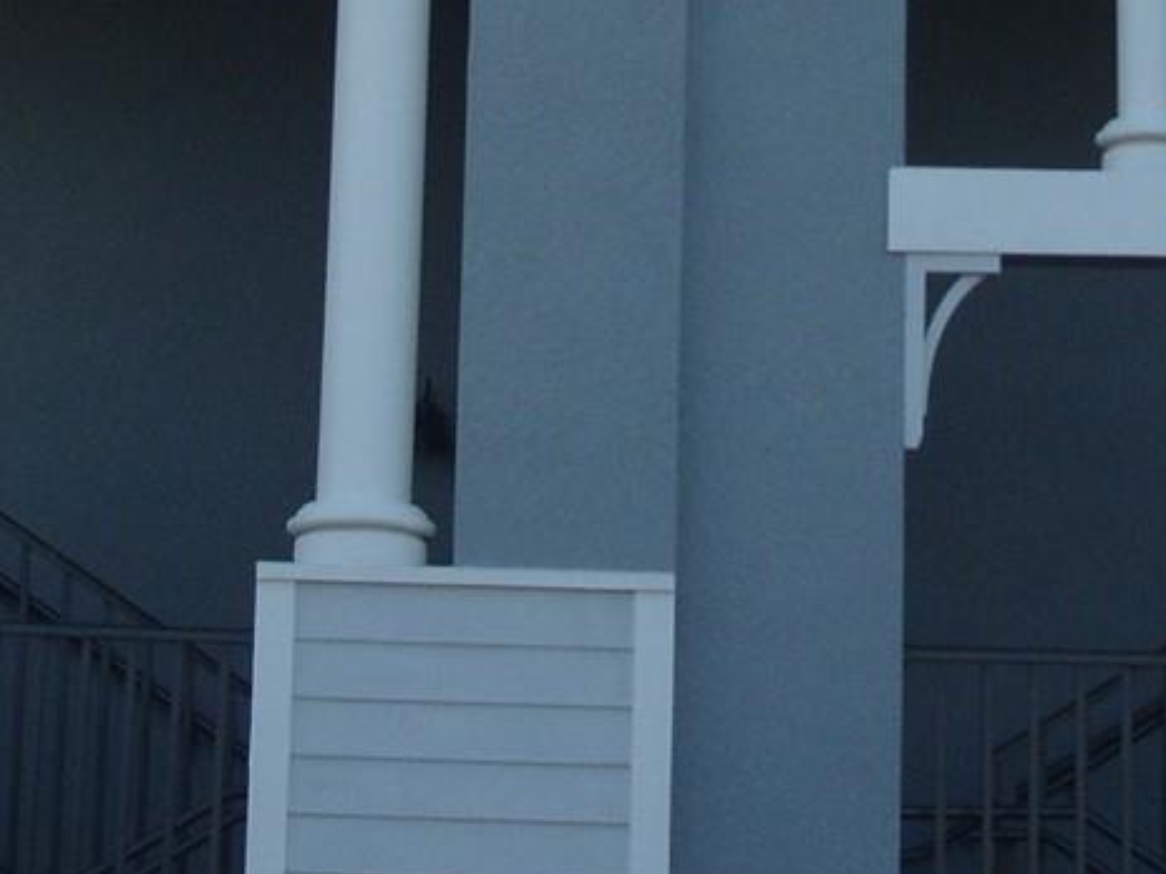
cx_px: 423
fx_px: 4075
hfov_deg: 16.3
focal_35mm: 121
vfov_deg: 12.0
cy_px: -161
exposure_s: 1/750
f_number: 2.8
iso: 80
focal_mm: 7.8
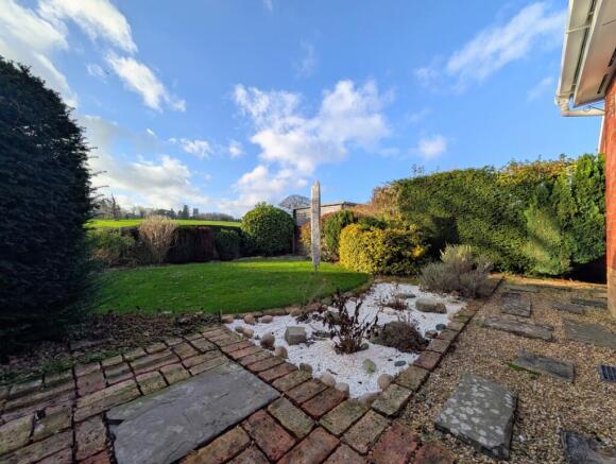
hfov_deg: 110.4
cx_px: 308
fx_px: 214
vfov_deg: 94.7
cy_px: 232
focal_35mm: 12
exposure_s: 1/1502
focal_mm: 2.02
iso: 51
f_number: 1.7
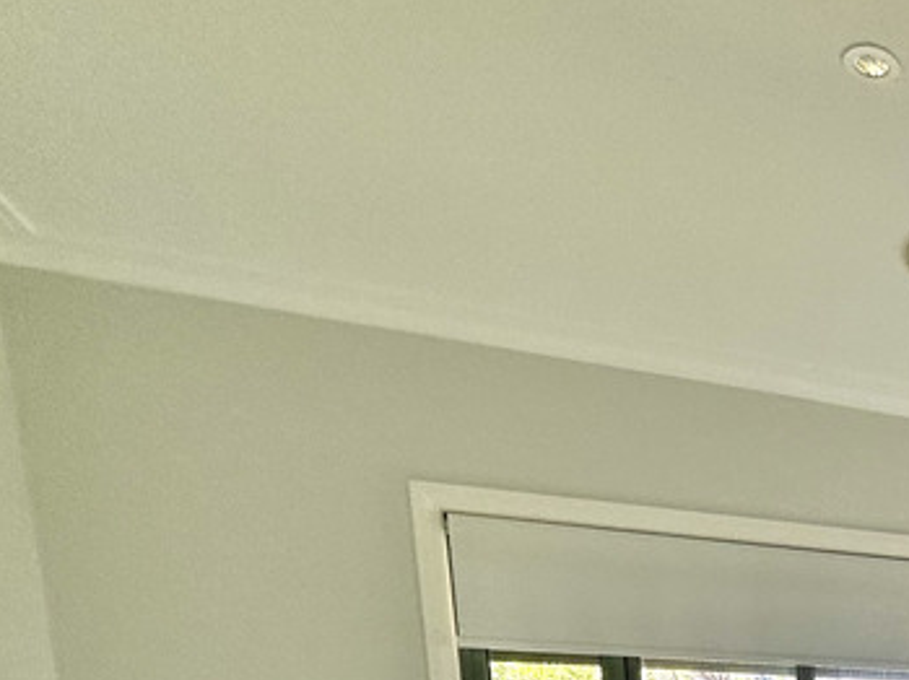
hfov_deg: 34.7
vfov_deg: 26.6
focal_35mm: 41
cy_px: 989
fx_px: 1076
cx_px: 1132
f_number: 2.2
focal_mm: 2.22
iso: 80
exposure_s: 1/99
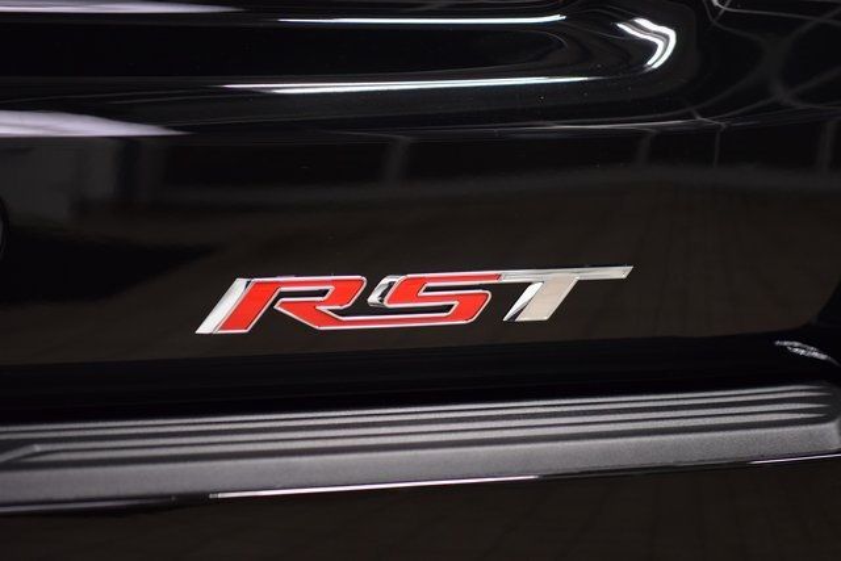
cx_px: 420
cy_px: 280
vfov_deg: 13.0
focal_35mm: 105
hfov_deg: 19.5
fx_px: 2453
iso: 1600
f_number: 2.8
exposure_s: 1/60
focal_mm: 70
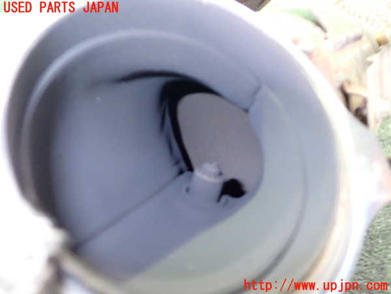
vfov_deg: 46.8
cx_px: 196
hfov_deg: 60.0
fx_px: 339
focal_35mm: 30
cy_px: 147
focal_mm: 5.4
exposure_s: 1/8
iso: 1000
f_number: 2.3
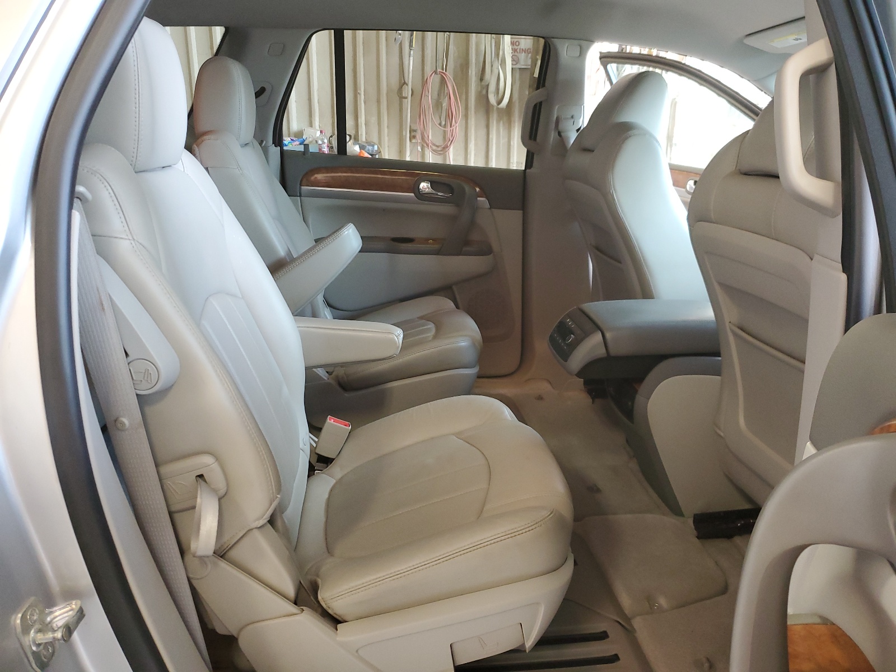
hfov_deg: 67.3
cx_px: 448
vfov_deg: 53.1
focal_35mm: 26
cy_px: 336
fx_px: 673
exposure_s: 1/60.2
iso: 201
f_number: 1.5
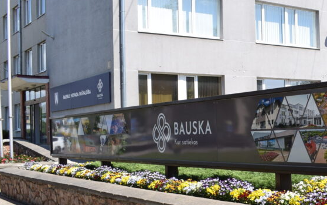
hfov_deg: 32.9
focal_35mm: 59
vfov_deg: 22.0
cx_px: 292
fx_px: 525
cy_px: 132
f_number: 9
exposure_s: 1/200
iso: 100
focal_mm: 21
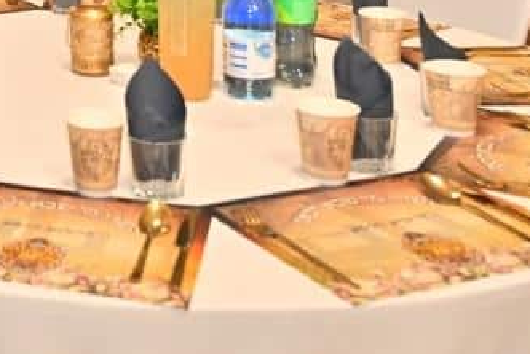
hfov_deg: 24.3
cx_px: -136
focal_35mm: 74
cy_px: -127
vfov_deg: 17.2
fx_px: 1090
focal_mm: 24
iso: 250
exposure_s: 1/200
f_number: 4
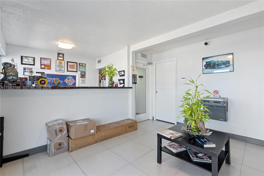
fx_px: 117
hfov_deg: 96.7
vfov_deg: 73.7
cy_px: 88
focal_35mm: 16
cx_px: 132
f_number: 9
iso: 800
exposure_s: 1/10
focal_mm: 16
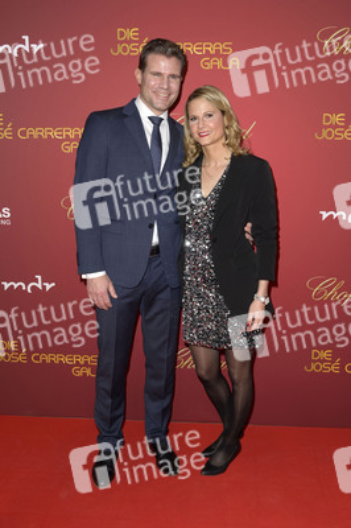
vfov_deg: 58.8
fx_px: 469
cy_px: 264
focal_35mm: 32
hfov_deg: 41.0
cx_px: 176
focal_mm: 32
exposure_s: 1/250
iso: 500
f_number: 5.6
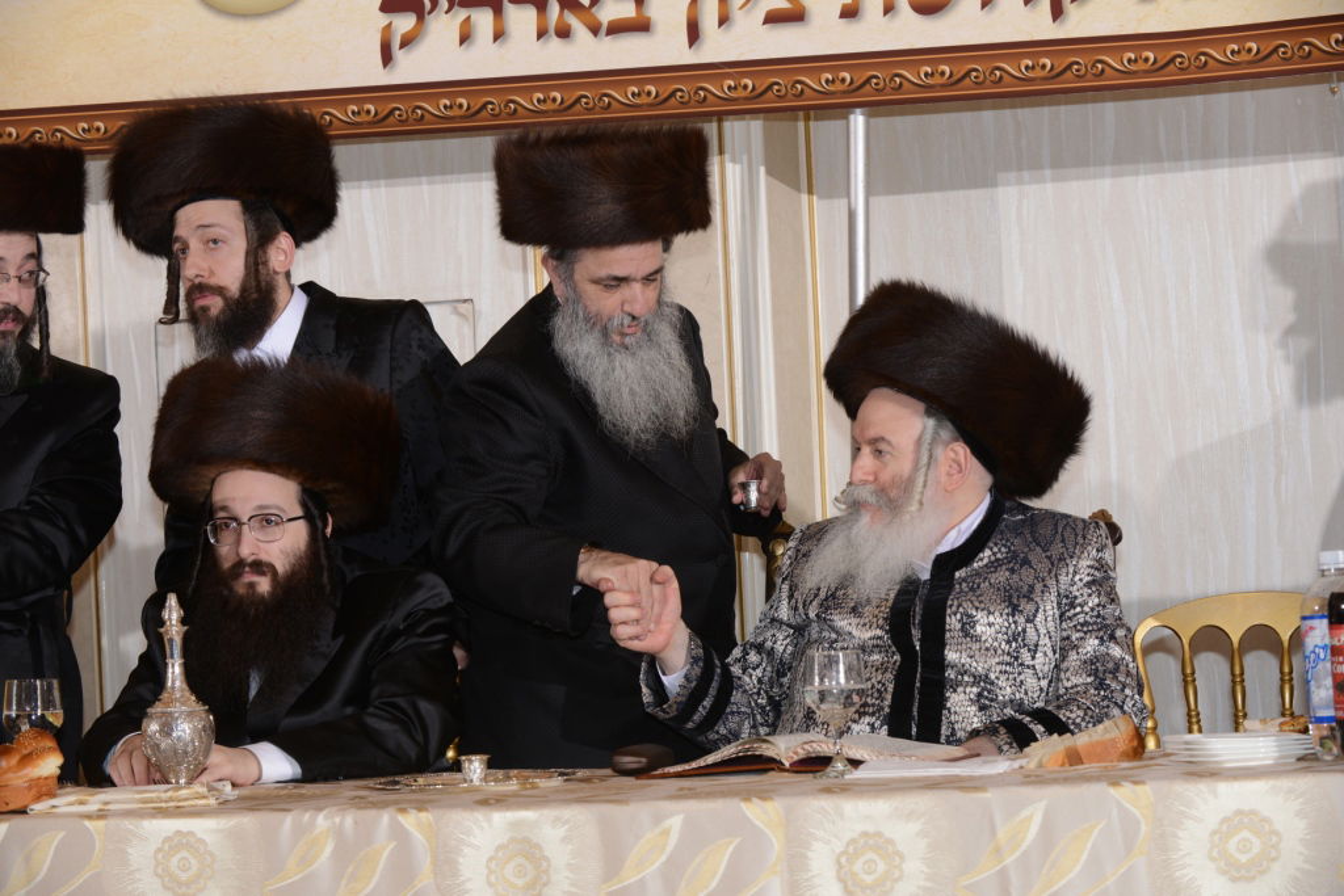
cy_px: 448
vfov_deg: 13.0
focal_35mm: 105
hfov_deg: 19.5
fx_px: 3920
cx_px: 672
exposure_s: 1/160
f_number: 11
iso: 400
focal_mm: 105
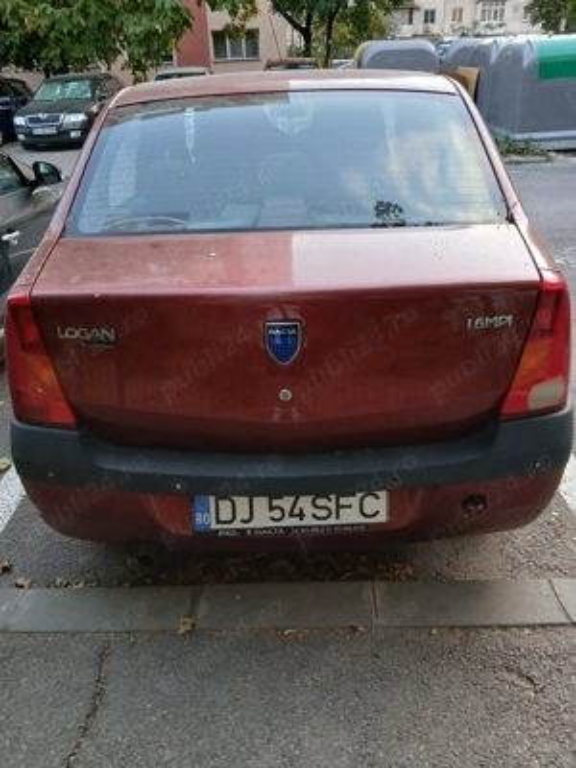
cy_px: 384
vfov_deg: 67.3
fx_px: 577
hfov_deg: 53.1
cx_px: 288
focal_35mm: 26
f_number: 1.8
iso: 200
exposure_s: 1/50
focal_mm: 3.98
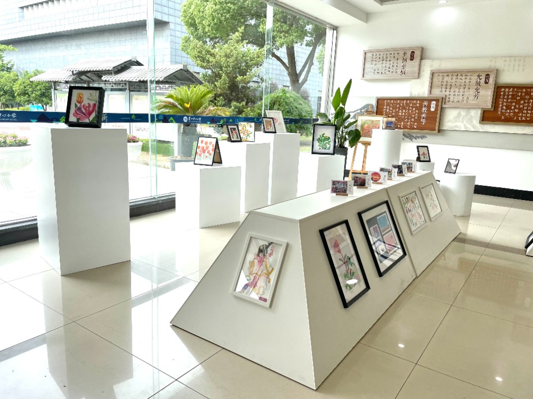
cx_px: 266
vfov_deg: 53.1
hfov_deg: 67.3
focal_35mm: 26
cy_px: 200
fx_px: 400
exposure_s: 1/682
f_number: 1.6
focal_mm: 4.2
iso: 32
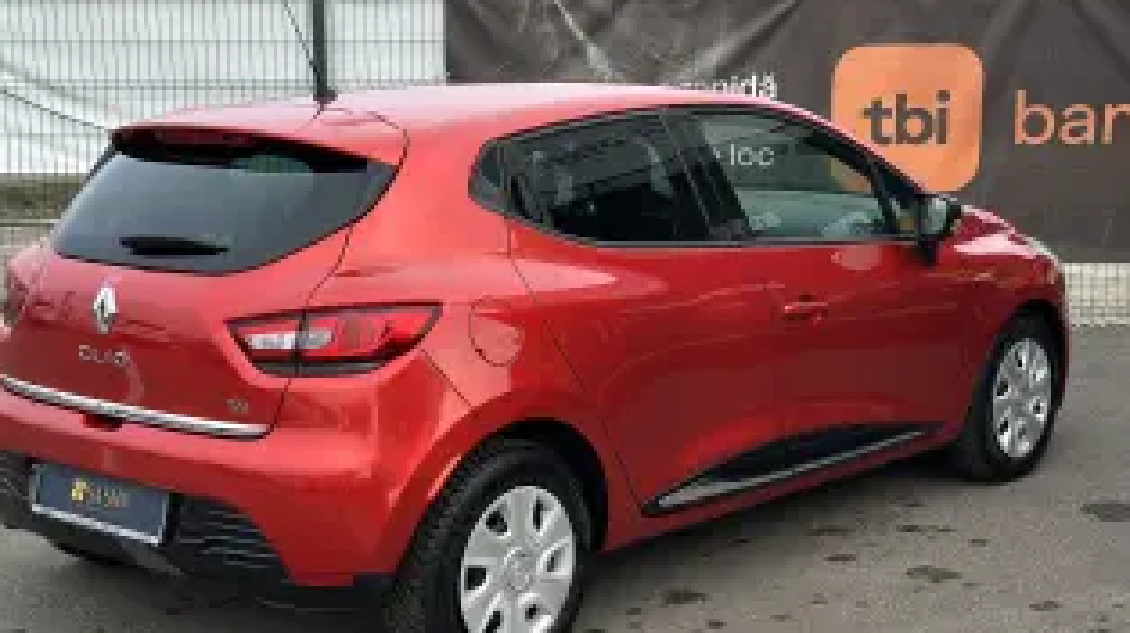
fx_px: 1796
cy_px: 360
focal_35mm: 60
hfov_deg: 34.9
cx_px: 554
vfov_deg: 20.0
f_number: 1.78
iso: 80
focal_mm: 6.86
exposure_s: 1/980
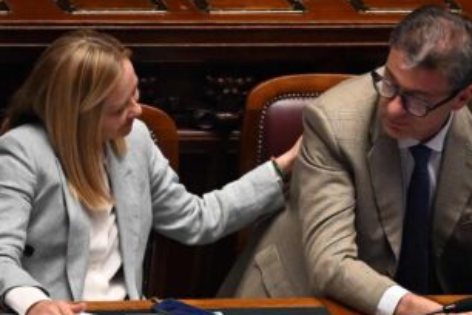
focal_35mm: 523
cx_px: 278
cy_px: 166
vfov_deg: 2.6
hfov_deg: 3.9
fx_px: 6857
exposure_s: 1/200
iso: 6400
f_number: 5.6
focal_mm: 400
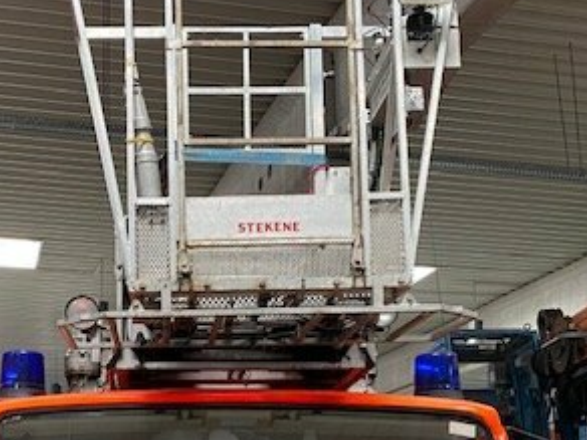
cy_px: 418
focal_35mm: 57
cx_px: 177
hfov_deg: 33.4
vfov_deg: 24.7
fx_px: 967
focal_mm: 4.25
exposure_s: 1/66
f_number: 1.8
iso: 125
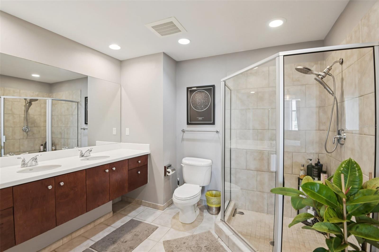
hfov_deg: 96.7
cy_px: 126
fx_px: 168
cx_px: 190
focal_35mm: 16
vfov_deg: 73.7
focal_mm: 16
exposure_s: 1/8
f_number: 8
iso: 400
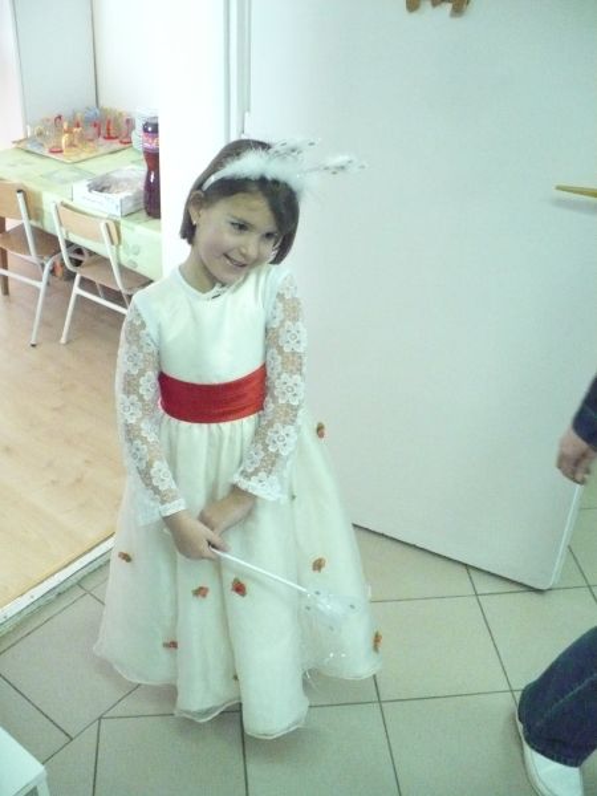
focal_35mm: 37
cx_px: 298
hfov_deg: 38.7
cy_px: 398
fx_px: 851
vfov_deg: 50.1
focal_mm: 6.1
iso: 1250
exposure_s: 1/100
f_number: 2.8
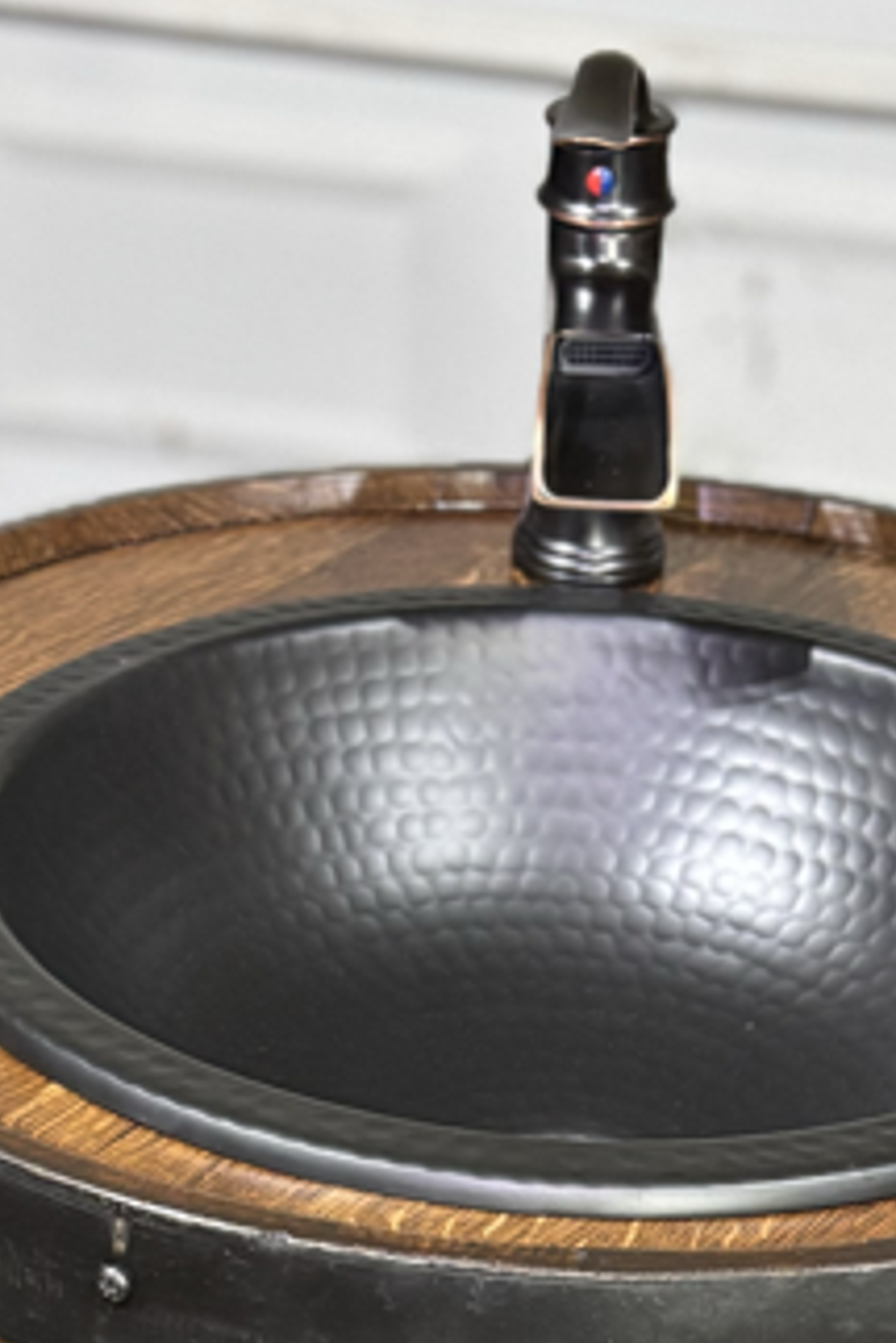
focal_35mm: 86
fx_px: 3207
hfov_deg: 15.9
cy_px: 1764
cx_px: 533
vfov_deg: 21.3
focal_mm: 5.96
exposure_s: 1/46
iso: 500
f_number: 1.6
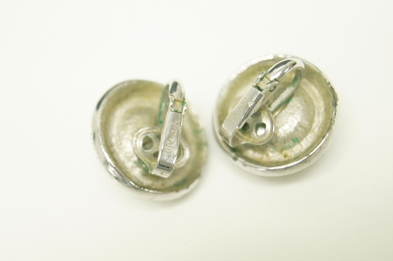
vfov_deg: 16.5
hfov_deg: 24.7
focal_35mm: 82
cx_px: 196
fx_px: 899
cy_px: 130
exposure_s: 1/100
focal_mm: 55
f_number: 5.6
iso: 3200
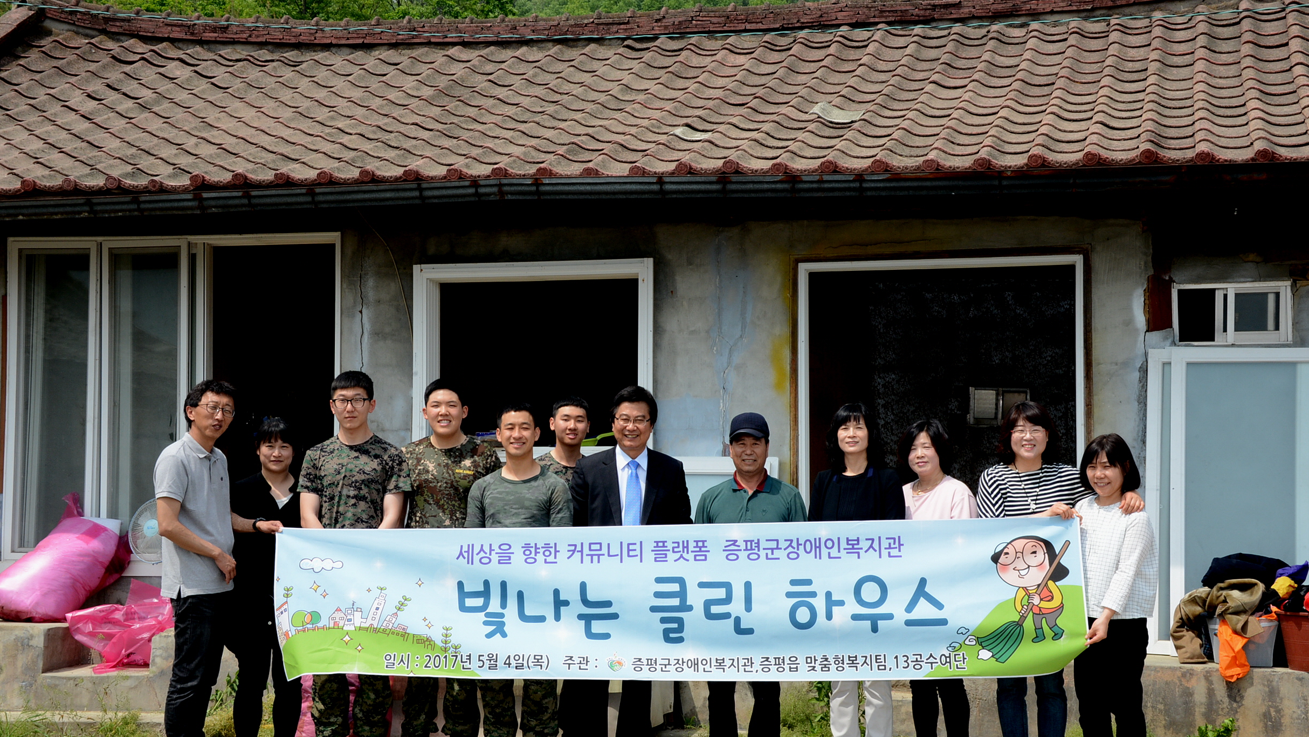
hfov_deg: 40.6
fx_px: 1770
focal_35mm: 51
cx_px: 653
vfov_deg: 23.5
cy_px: 424
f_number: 16
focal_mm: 48
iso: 800
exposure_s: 1/250
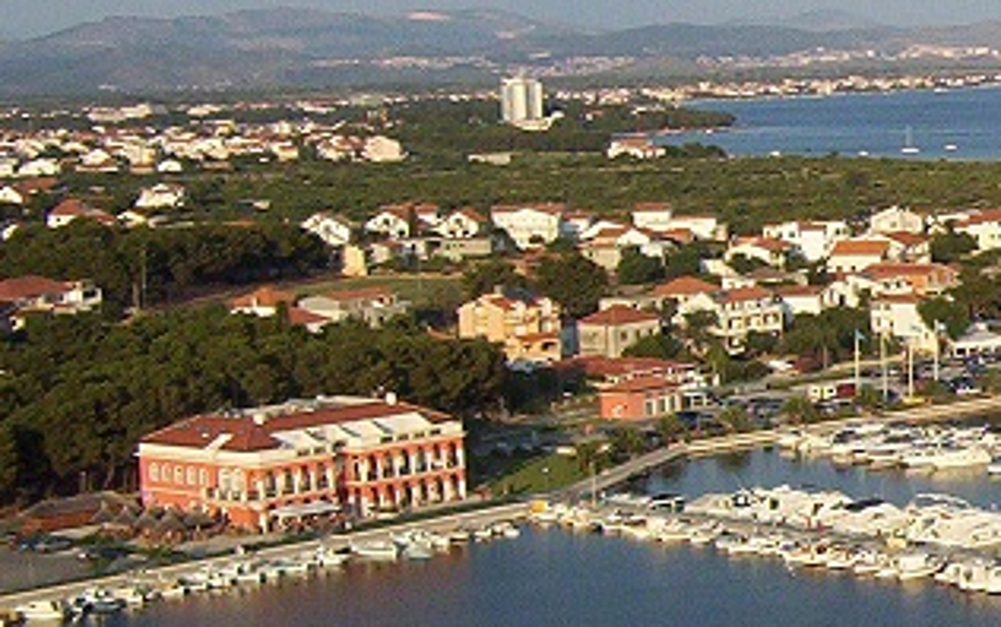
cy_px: 418
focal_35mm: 107
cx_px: 1153
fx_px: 2921
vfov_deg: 12.2
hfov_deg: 18.6
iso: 100
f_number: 3.84
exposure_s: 1/1008
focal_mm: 5.26
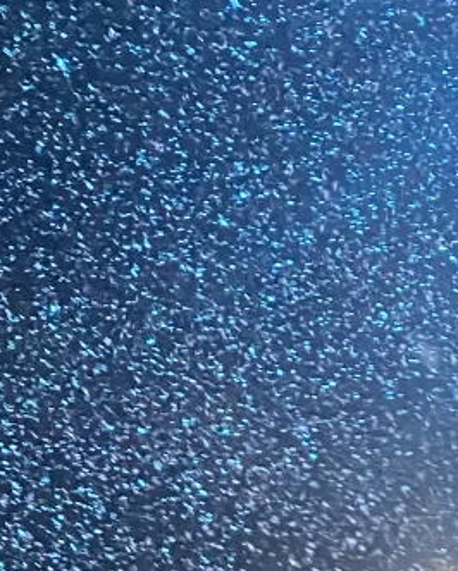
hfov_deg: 14.0
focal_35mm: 110
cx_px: 351
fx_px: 1862
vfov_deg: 14.2
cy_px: 1185
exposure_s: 1/60
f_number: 1.8
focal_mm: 4.25
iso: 500
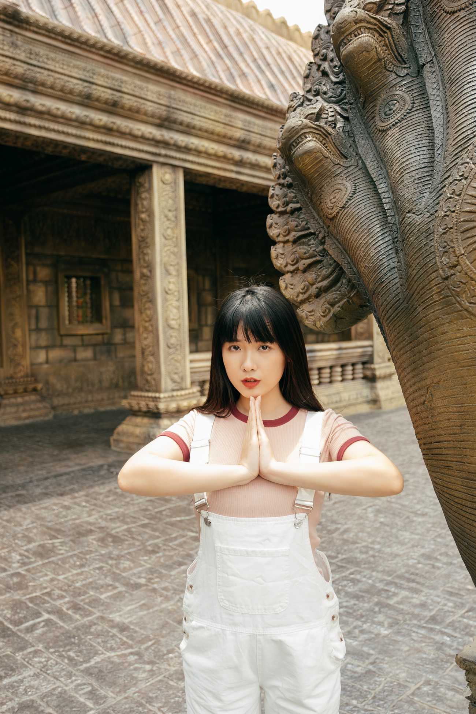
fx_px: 635
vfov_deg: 58.7
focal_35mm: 32
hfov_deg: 41.1
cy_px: 357
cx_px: 238
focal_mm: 21.3
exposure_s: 1/400
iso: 100
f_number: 2.8
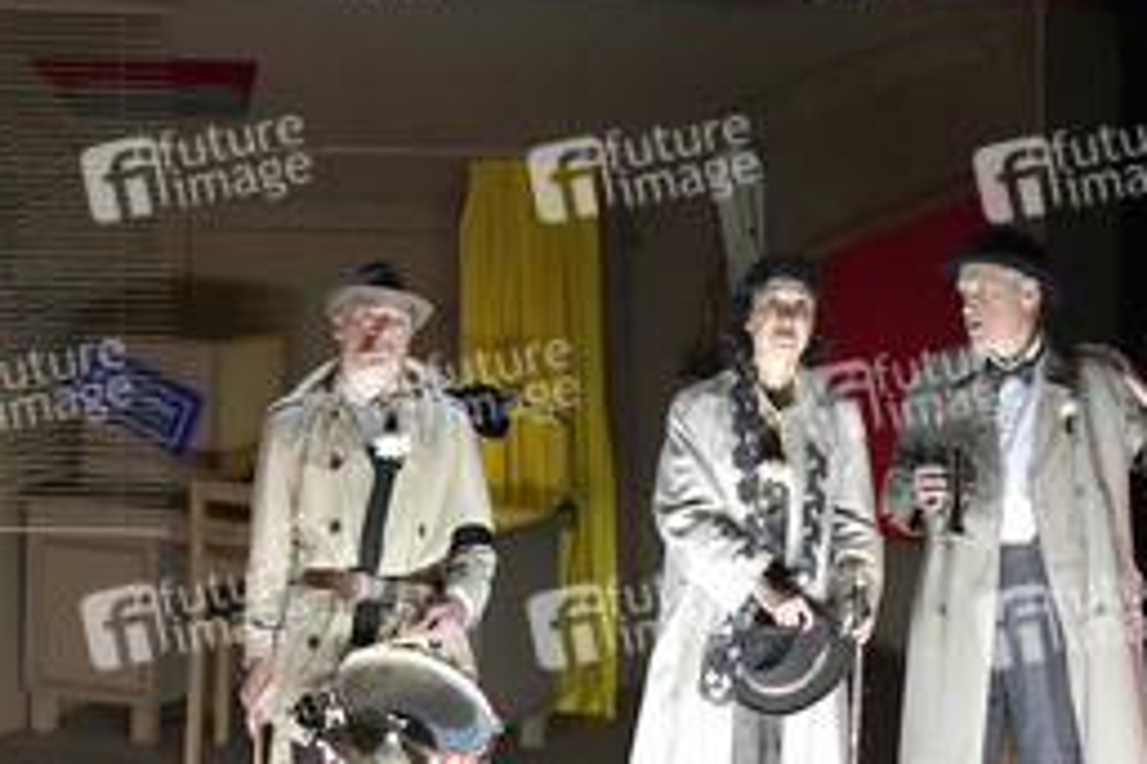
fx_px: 4362
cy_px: 505
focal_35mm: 137
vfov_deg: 10.0
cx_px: 524
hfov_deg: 15.0
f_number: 5.6
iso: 5000
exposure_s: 1/160
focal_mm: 78
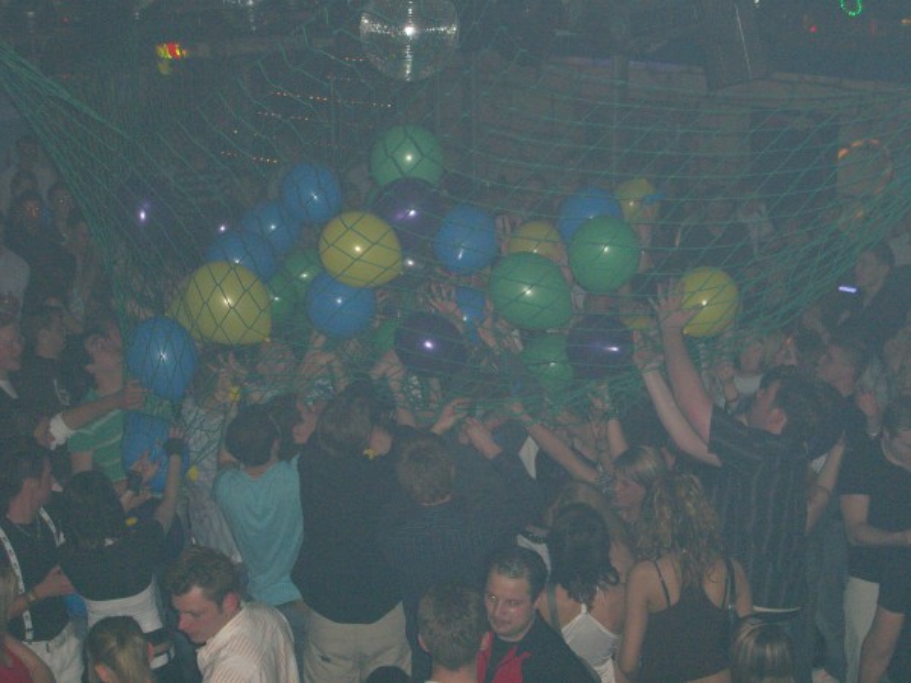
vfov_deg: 21.6
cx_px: 456
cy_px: 342
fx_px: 1790
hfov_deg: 28.6
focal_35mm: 68
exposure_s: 1/60
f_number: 4
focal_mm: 14.2
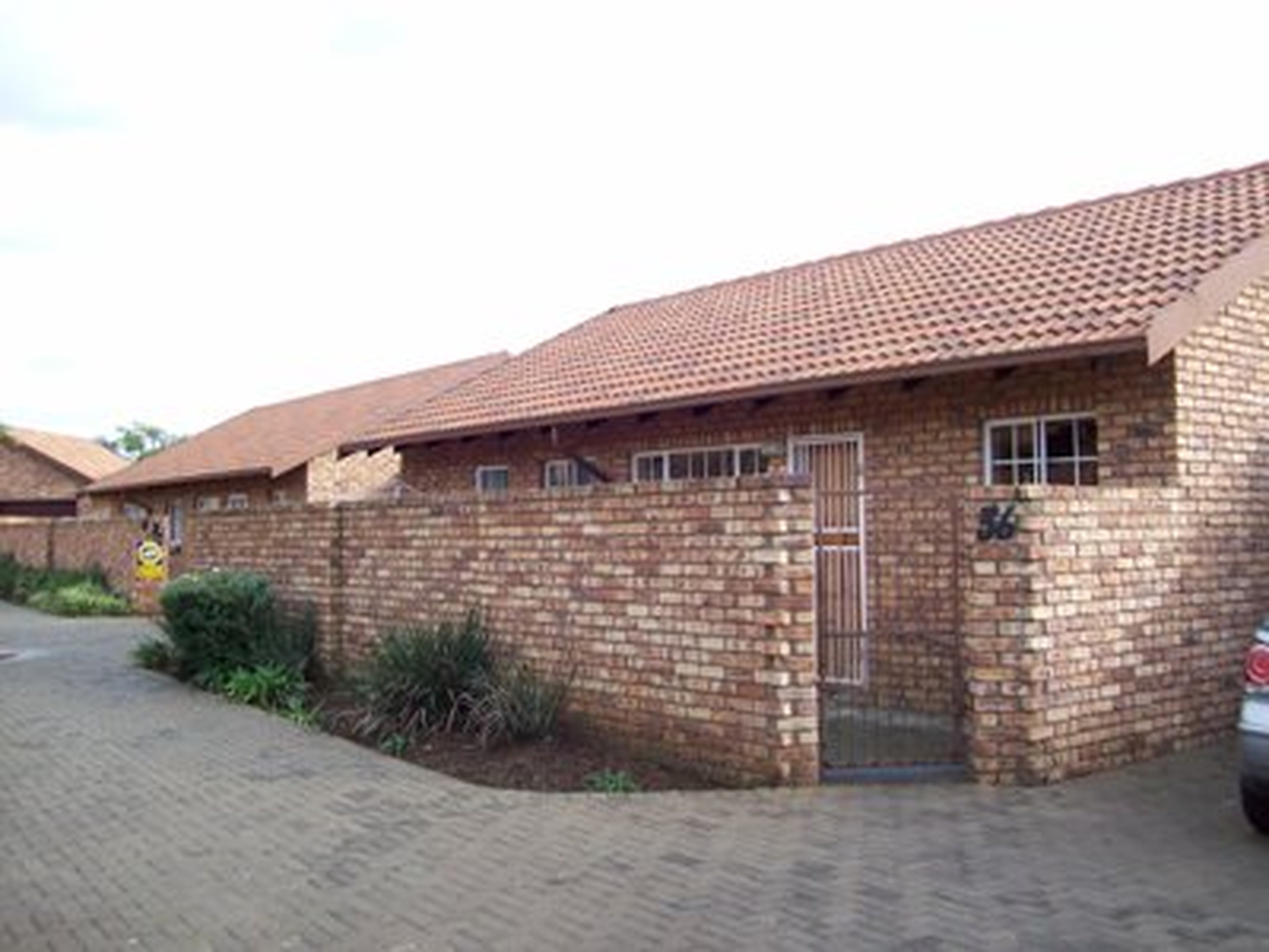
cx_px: 634
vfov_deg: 39.7
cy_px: 476
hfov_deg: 51.4
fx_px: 1320
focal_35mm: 36
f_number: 2.7
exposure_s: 1/245
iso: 80
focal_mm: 6
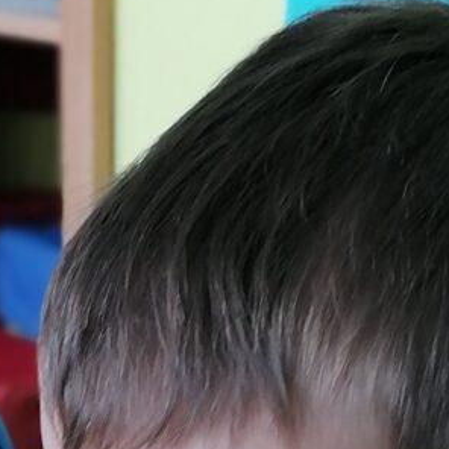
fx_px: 1893
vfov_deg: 12.3
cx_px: 414
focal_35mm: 129
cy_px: 827
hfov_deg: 13.4
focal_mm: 4.75
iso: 100
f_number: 1.8
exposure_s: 1/50
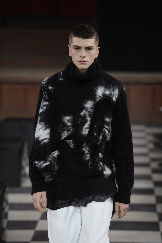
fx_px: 1352
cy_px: 122
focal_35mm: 200
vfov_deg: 10.3
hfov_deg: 6.9
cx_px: 81
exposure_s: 1/500
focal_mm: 200
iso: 1000
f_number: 3.5
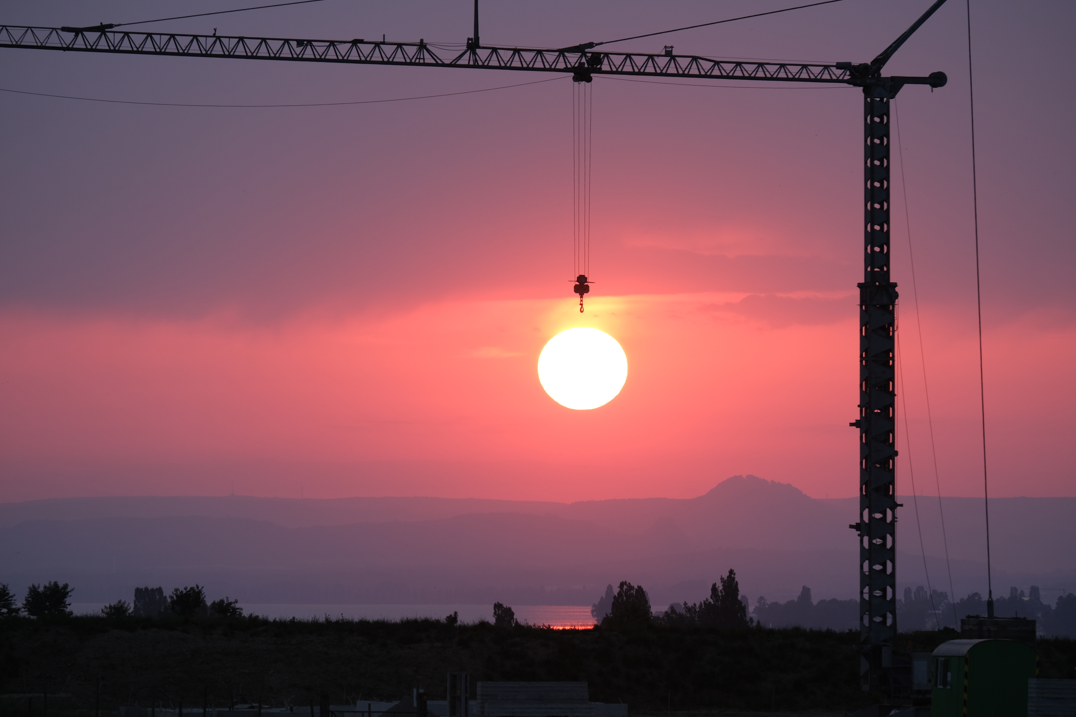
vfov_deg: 4.3
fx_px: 9563
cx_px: 535
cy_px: 366
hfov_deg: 6.4
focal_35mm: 320
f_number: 8
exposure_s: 1/30
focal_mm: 204.6
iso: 160
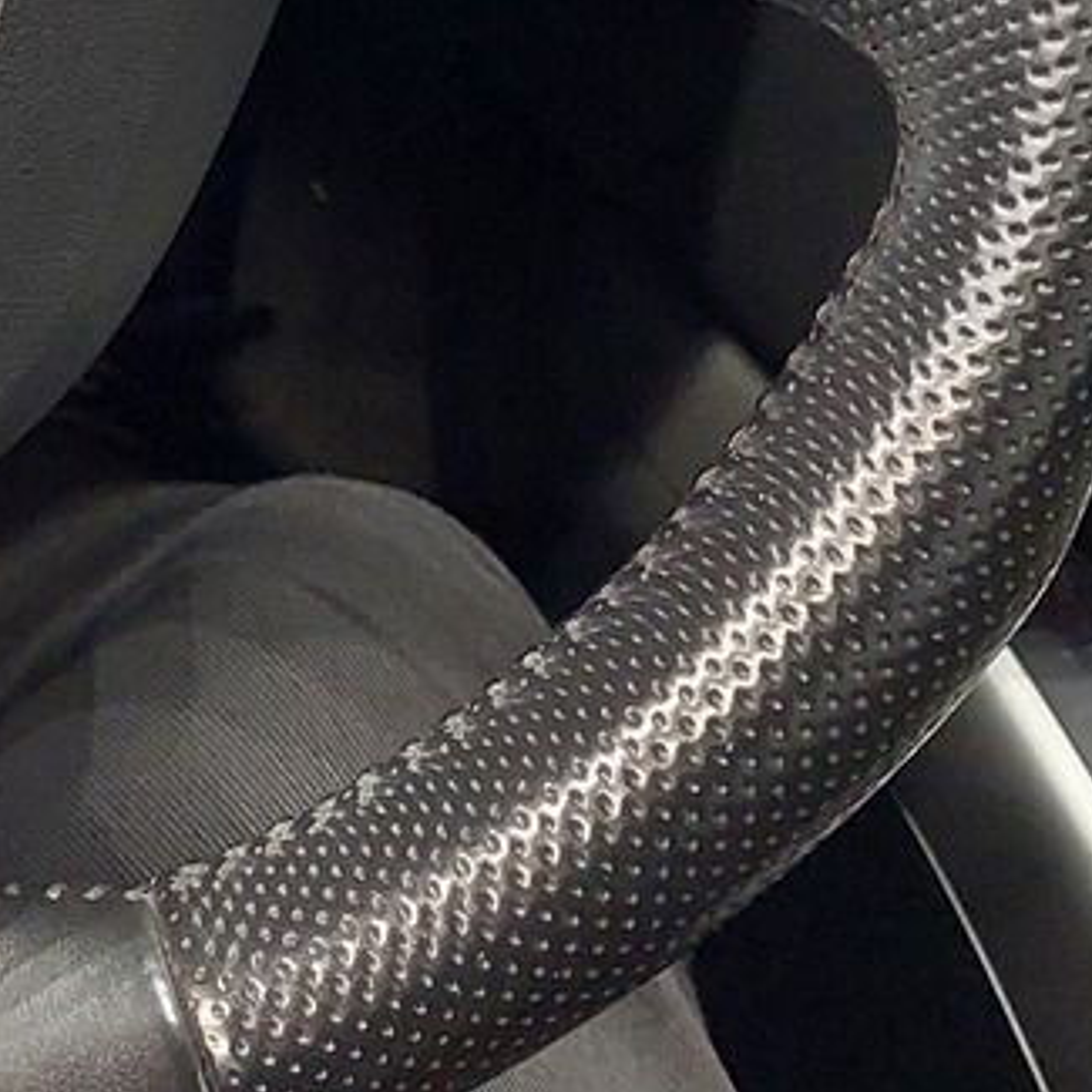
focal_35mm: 98
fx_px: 3498
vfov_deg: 16.5
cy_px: -447
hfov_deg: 16.7
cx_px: -336
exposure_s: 1/50
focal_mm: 5.23
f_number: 1.8
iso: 500
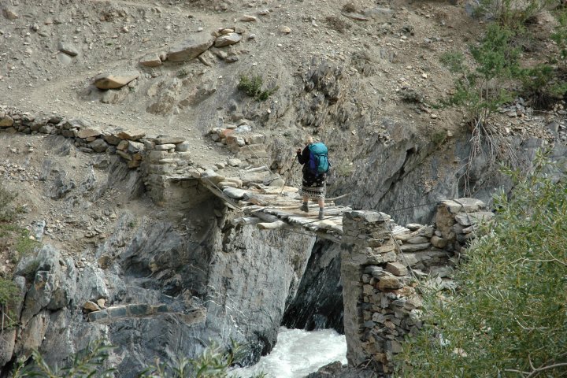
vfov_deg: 13.0
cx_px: 284
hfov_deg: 19.5
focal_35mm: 105
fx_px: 1654
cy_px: 189
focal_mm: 70
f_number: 7.1
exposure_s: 1/200
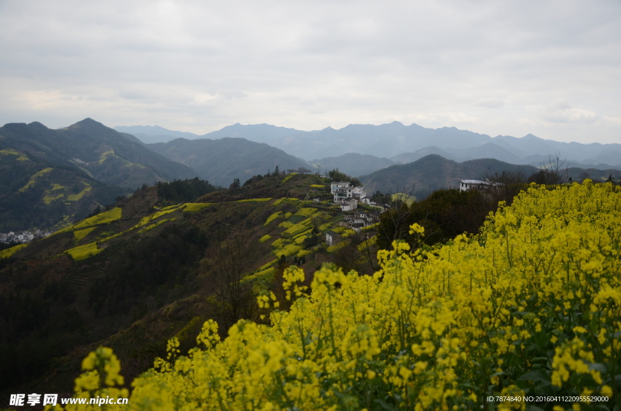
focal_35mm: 32
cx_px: 310
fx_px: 542
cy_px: 206
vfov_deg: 41.5
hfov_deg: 59.6
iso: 500
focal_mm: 21
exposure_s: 1/2000
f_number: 3.8
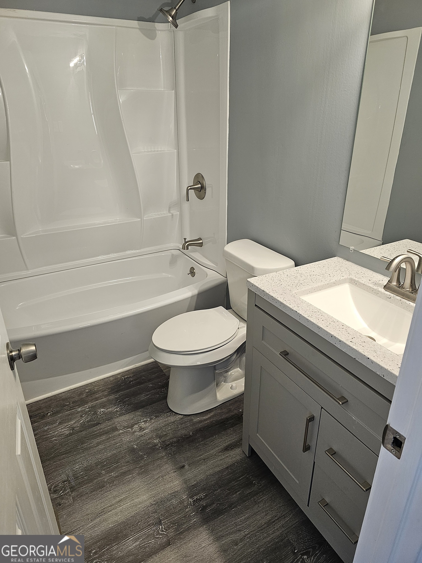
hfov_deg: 58.9
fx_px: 374
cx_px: 211
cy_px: 282
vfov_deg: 73.9
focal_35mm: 23
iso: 250
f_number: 1.7
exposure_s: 1/120
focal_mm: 6.3
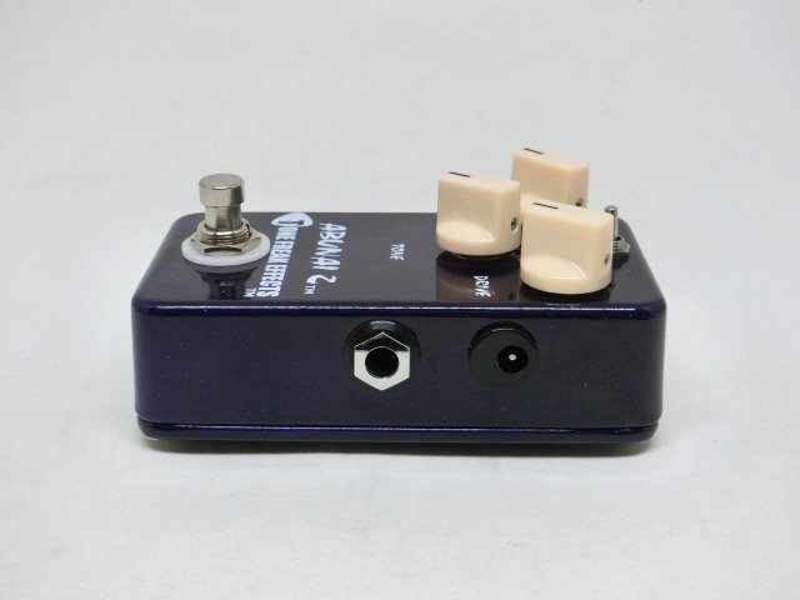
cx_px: 400
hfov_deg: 36.8
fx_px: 1202
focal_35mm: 52
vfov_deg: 28.0
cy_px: 300
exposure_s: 1/125
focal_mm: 9.3
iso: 200
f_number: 4.7
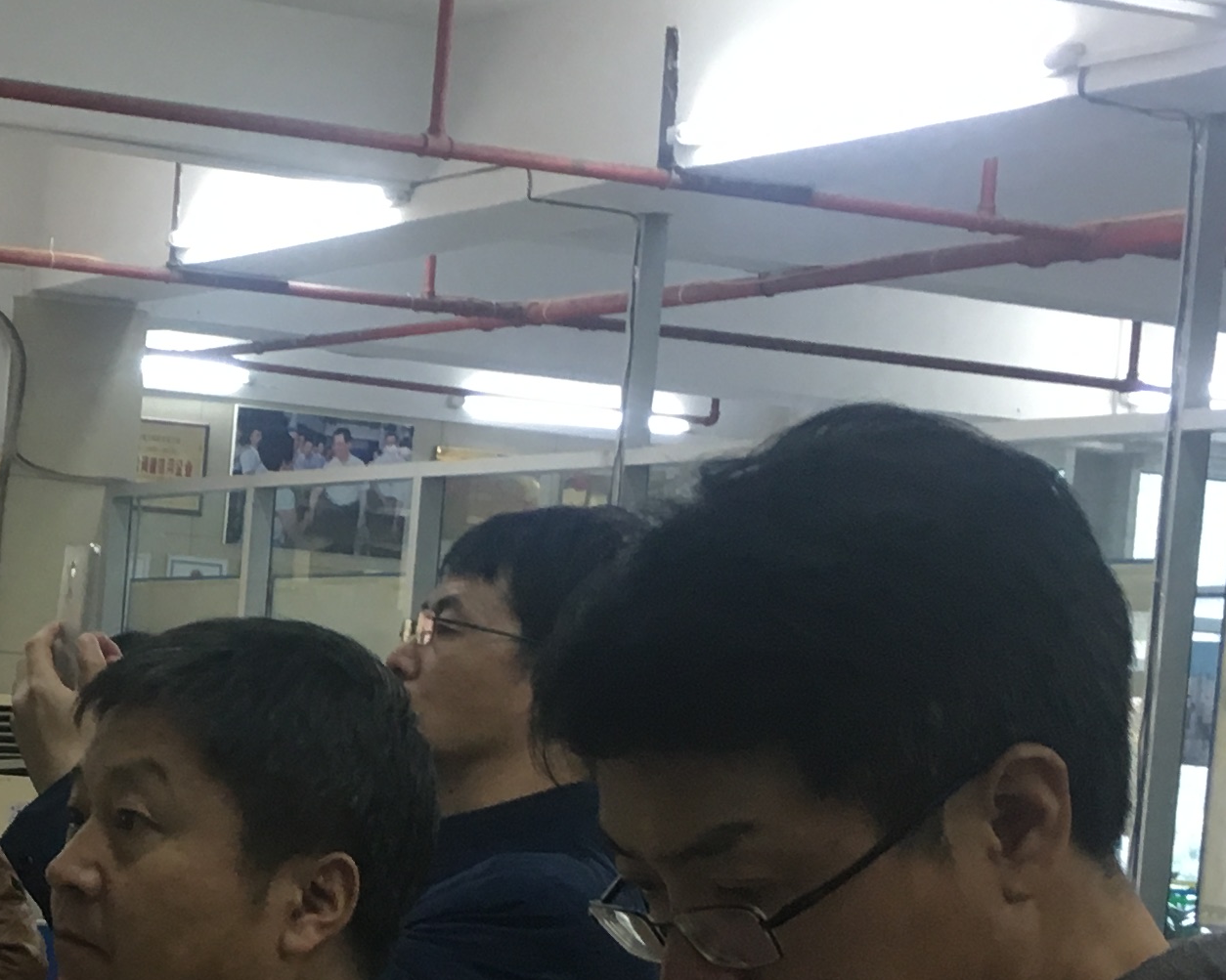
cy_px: 875
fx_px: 3302
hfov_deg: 19.9
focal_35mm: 91
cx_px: -196
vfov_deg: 16.7
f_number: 2.2
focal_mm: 4.15
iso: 100
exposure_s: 1/33
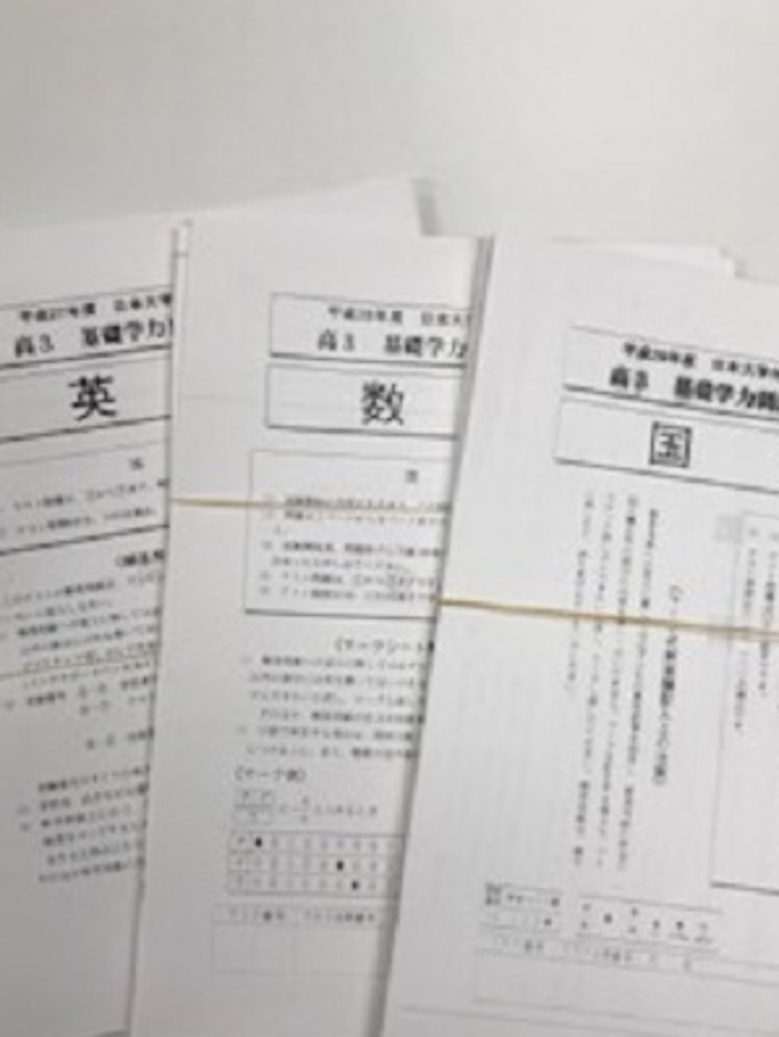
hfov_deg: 43.0
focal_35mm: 33
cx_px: 399
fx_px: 990
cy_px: 567
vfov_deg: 55.3
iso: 25
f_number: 1.8
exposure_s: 1/100
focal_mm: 3.99
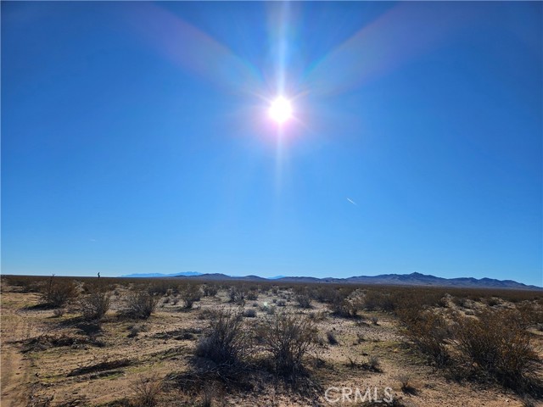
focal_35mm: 23
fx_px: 361
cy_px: 204
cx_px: 272
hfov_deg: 73.9
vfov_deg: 58.9
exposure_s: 1/4886
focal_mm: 5.4
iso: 25
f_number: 1.8
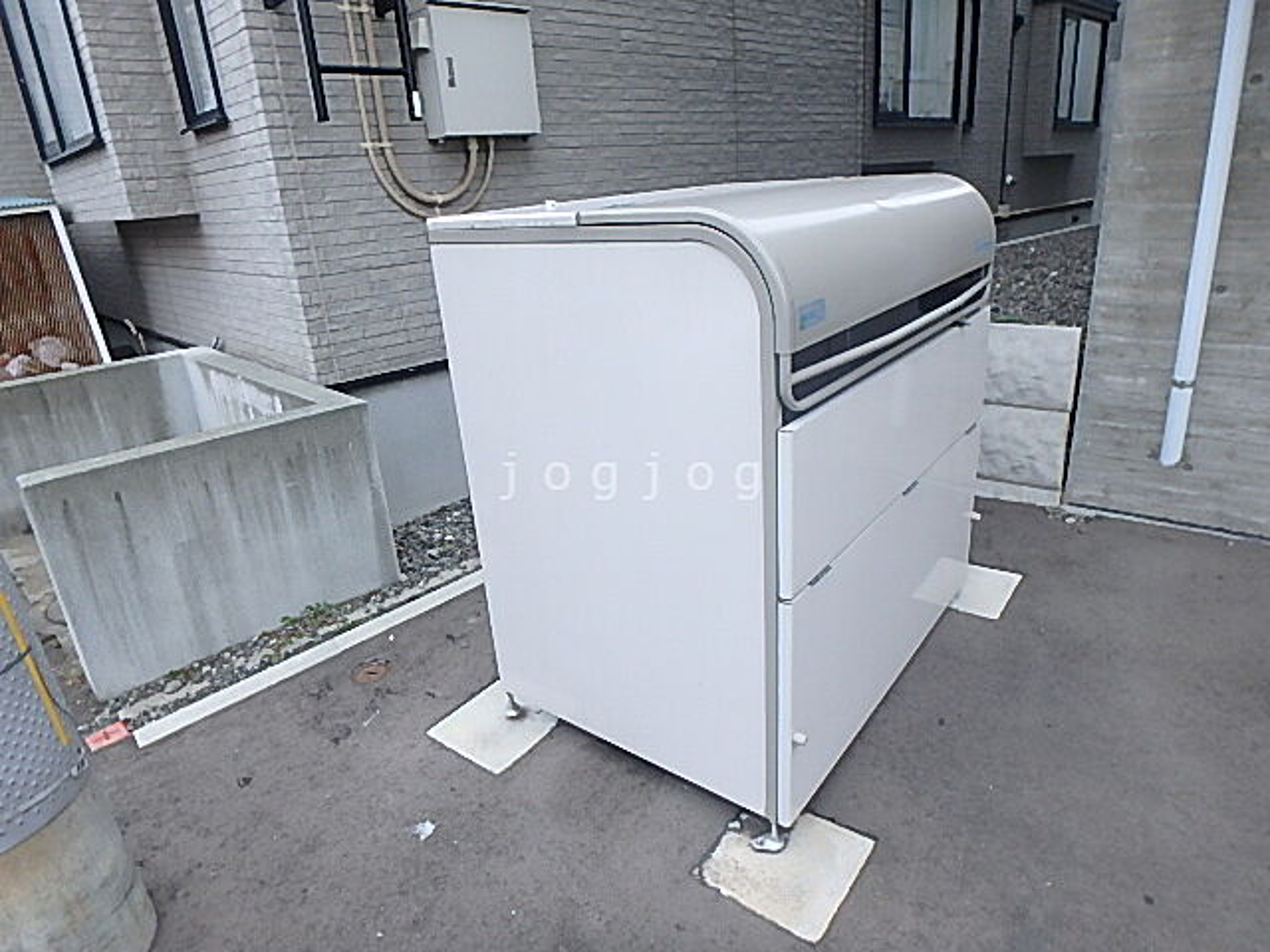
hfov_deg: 79.0
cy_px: 476
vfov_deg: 63.4
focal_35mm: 21
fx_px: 770
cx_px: 635
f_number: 3.5
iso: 250
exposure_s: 1/30
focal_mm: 3.7
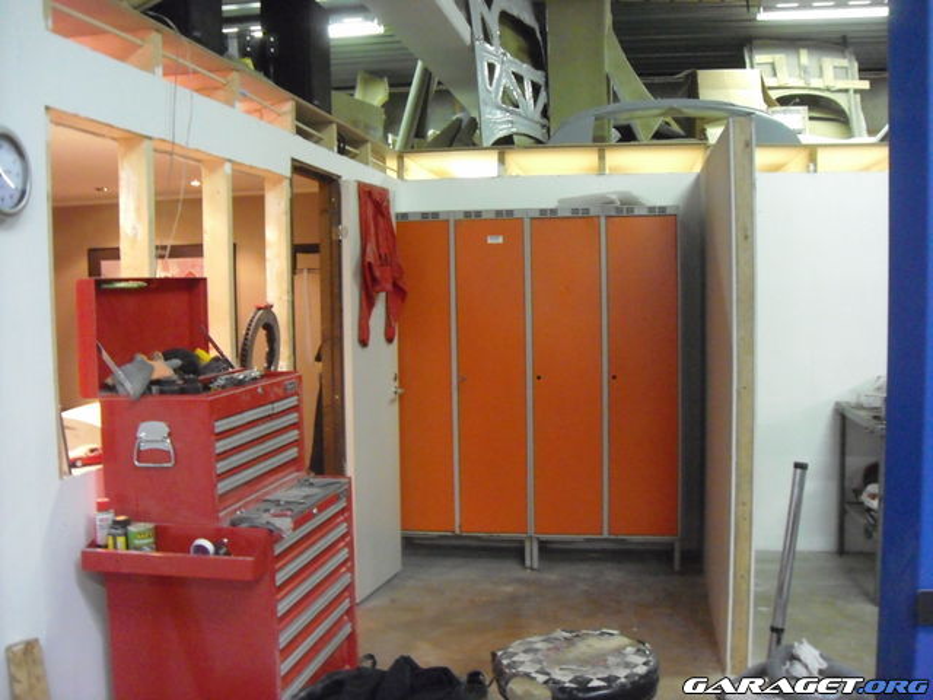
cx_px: 466
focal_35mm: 37
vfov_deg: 38.7
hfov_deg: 50.1
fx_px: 997
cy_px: 350
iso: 800
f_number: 2.7
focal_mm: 6.2
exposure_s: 1/20
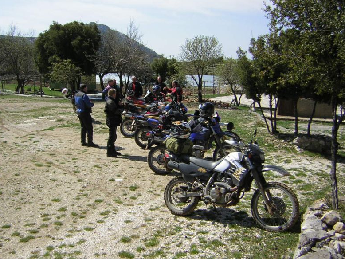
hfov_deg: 50.1
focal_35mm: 37
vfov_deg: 38.7
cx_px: 172
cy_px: 128
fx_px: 369
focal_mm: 4.7
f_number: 5.2
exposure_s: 1/375
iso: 50
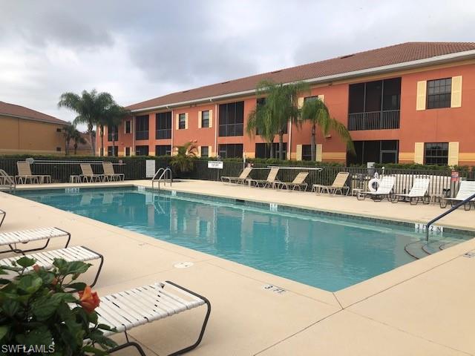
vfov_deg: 49.7
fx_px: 384
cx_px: 238
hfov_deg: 63.4
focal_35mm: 28
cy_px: 178
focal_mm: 3.99
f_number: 1.8
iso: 20
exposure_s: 1/1946
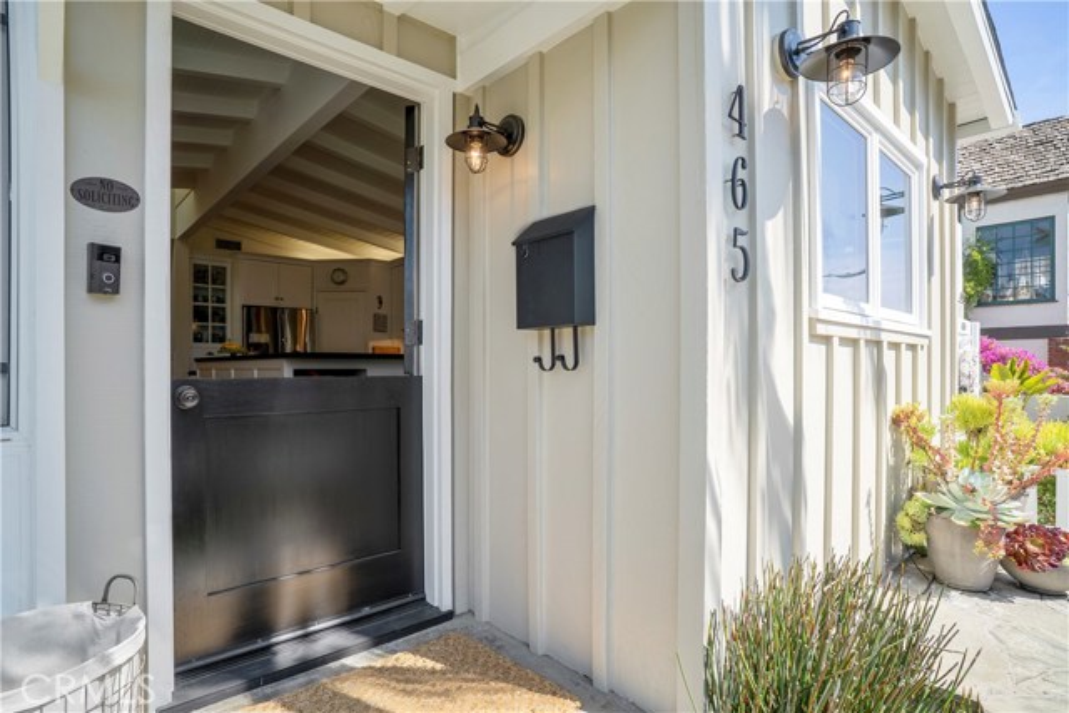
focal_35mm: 18
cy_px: 356
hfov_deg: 90.0
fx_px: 535
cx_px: 534
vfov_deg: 67.4
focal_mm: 18
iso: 125
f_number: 8
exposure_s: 1/400
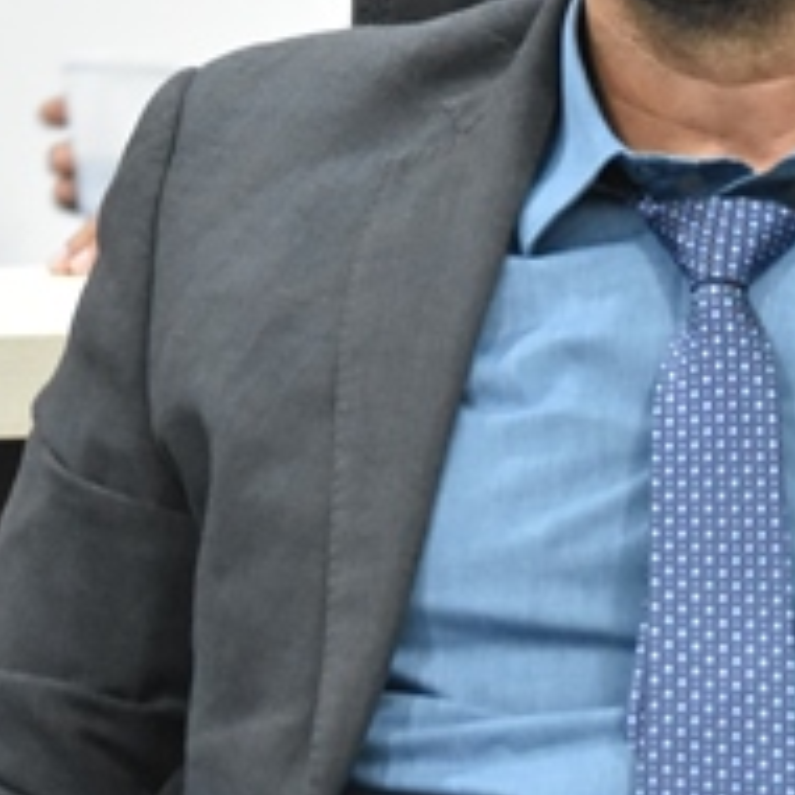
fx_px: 8704
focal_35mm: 335
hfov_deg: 5.2
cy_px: 153
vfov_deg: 5.2
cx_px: 791
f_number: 4.5
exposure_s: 1/60
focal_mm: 78
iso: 5000
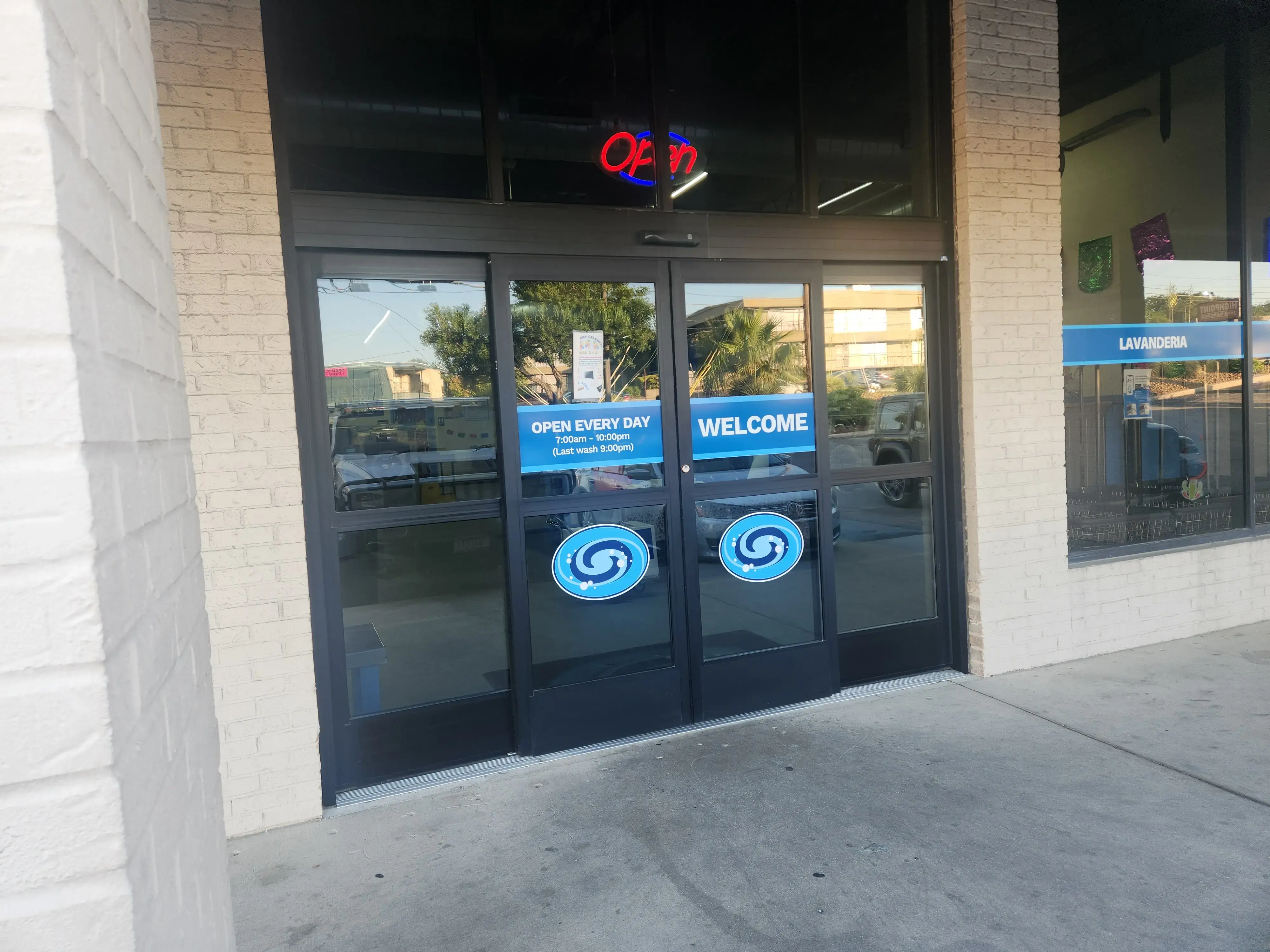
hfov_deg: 73.9
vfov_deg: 58.9
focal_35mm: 23
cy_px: 476
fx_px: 844
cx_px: 635
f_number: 1.8
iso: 64
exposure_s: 1/180
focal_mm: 5.4
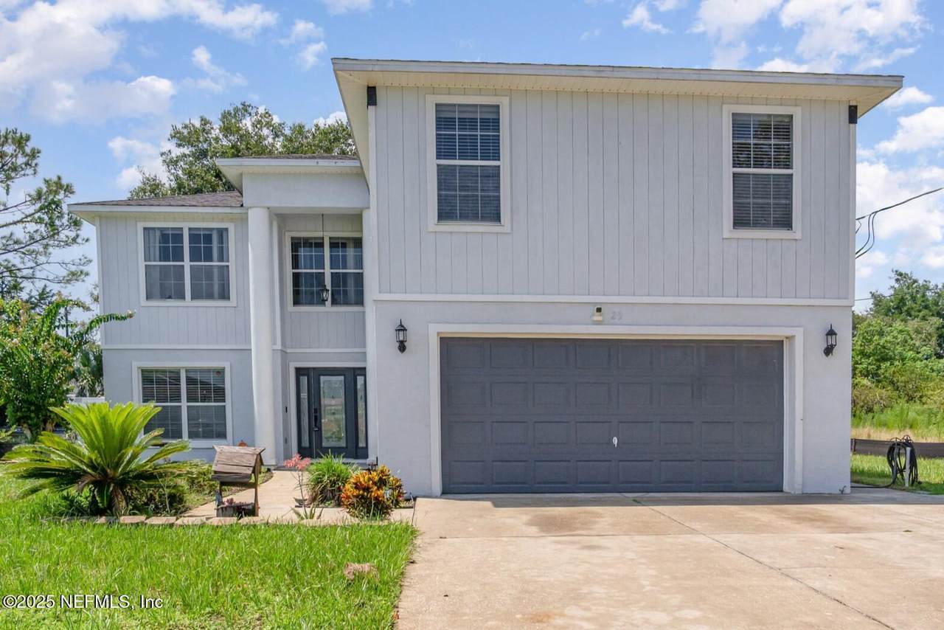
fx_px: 472
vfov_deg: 67.4
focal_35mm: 18
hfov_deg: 90.0
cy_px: 315
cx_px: 472
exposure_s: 1/1600
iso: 400
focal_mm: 12
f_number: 7.1
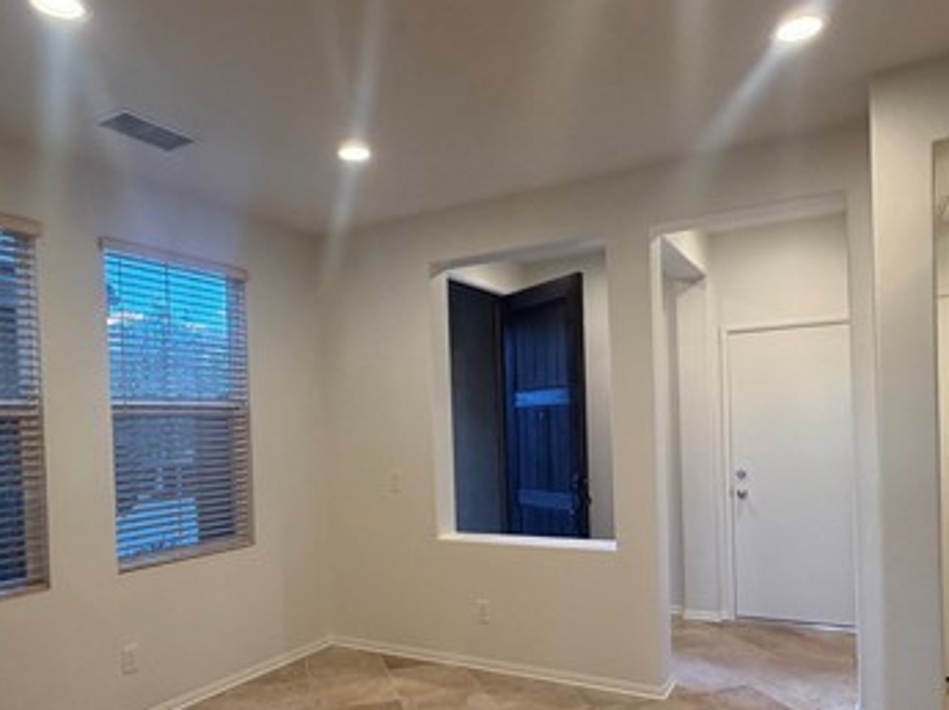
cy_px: 435
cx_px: 468
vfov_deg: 52.5
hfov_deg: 67.4
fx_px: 712
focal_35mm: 26
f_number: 2.2
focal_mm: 2.22
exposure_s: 1/60
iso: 160
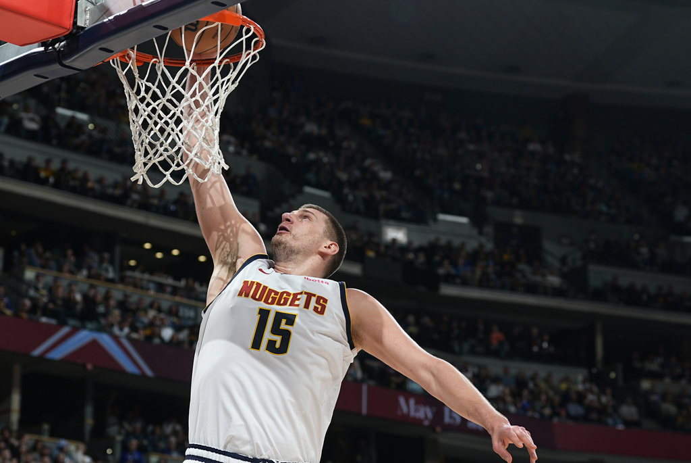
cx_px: 346
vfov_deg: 13.1
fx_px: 2017
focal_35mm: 105
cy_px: 232
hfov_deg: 19.4
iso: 320
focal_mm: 70
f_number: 3.5
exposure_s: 1/1600
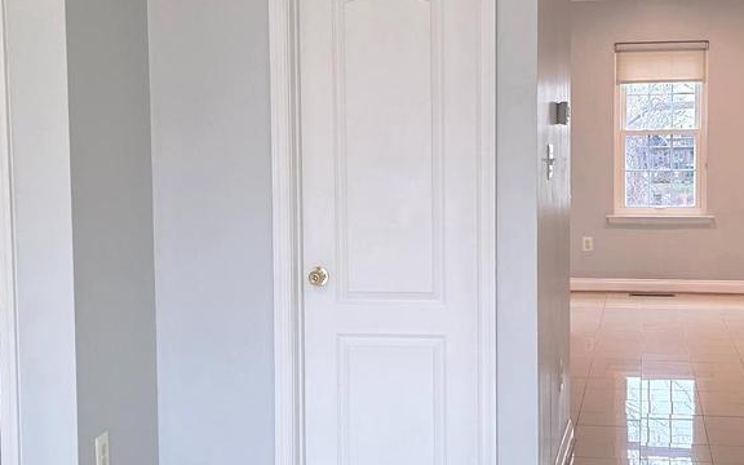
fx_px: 1237
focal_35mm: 61
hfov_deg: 33.4
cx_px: 440
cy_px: 213
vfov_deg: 21.3
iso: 200
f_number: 1.7
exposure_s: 1/120
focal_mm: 6.3
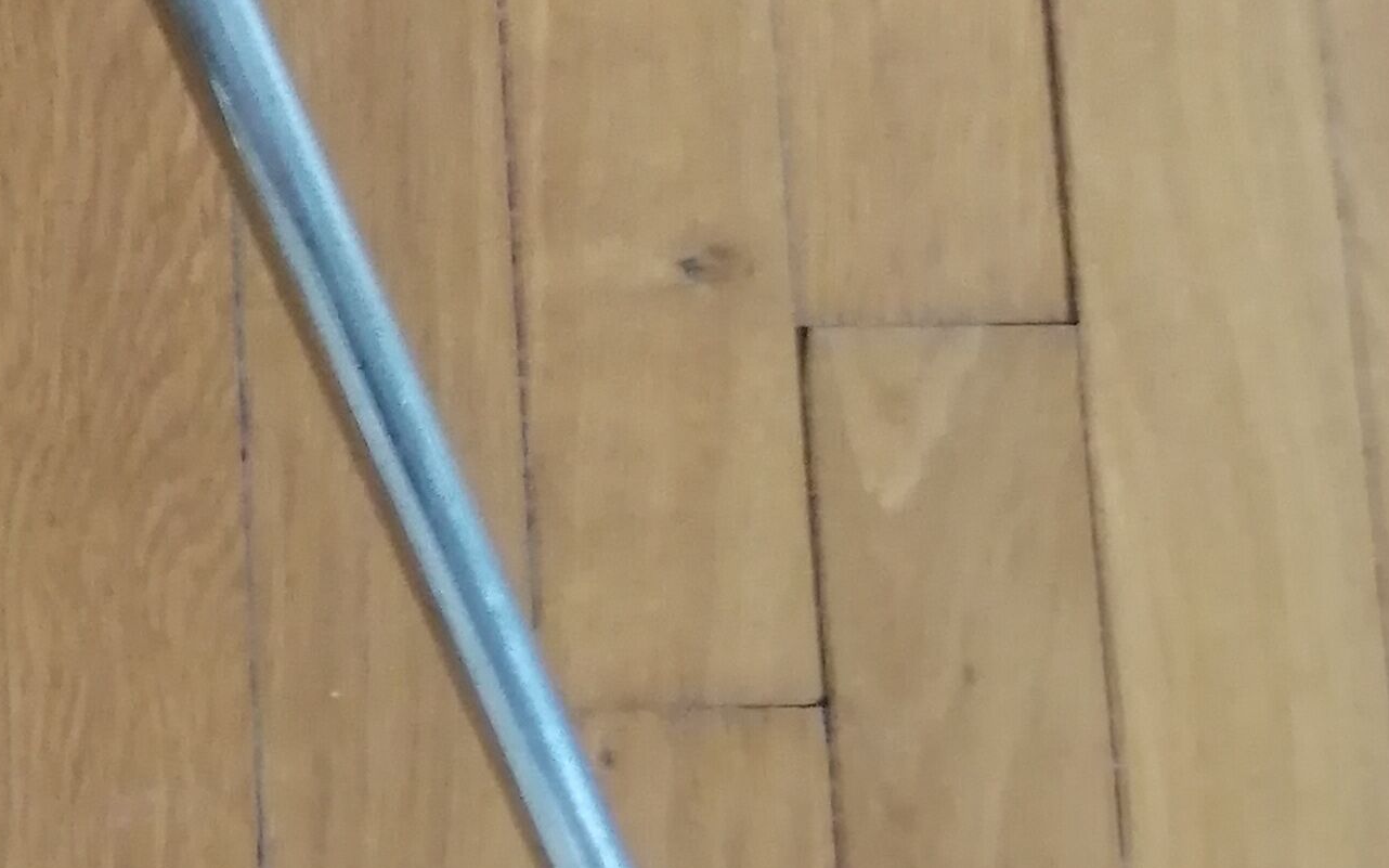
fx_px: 4807
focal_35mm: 127
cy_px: -869
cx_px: -338
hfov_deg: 15.7
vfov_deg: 9.6
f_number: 1.8
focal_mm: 3.96
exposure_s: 1/33.3
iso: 250
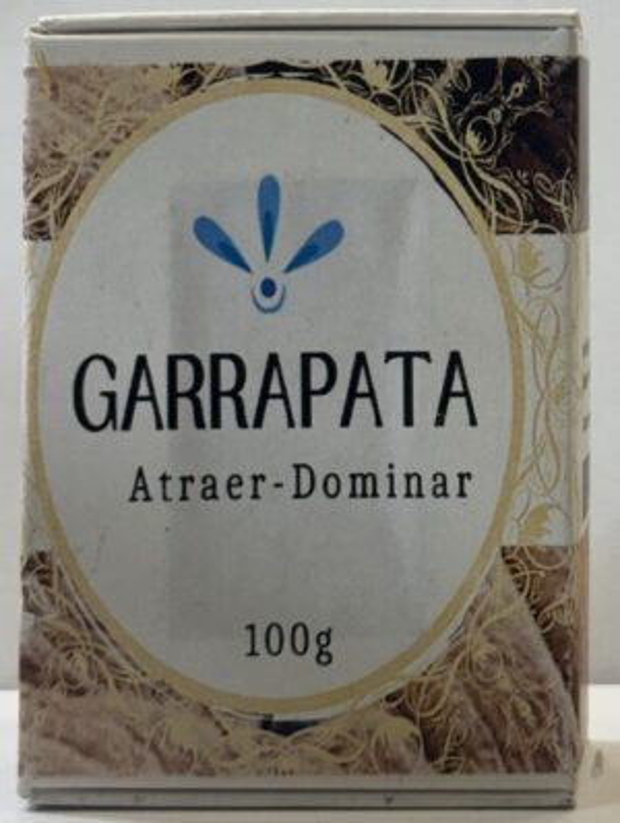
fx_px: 1143
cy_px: 412
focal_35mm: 48
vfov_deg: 39.6
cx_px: 310
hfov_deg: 30.4
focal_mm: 6.76
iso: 64
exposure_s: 1/100
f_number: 1.78
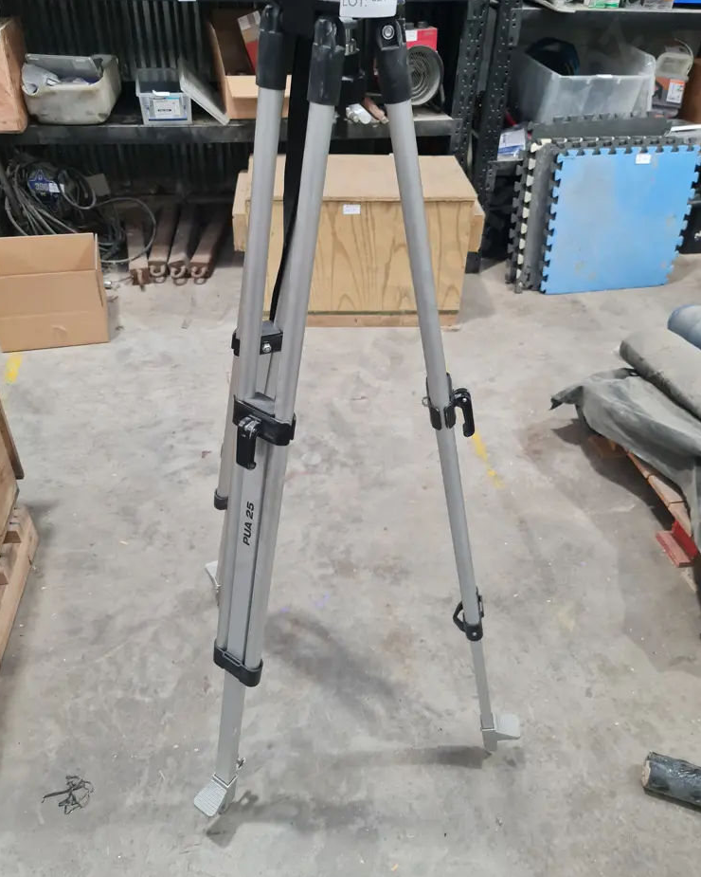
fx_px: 700
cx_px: 338
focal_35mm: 27
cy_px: 416
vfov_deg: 64.0
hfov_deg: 53.2
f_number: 1.8
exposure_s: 1/100
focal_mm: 7
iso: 250
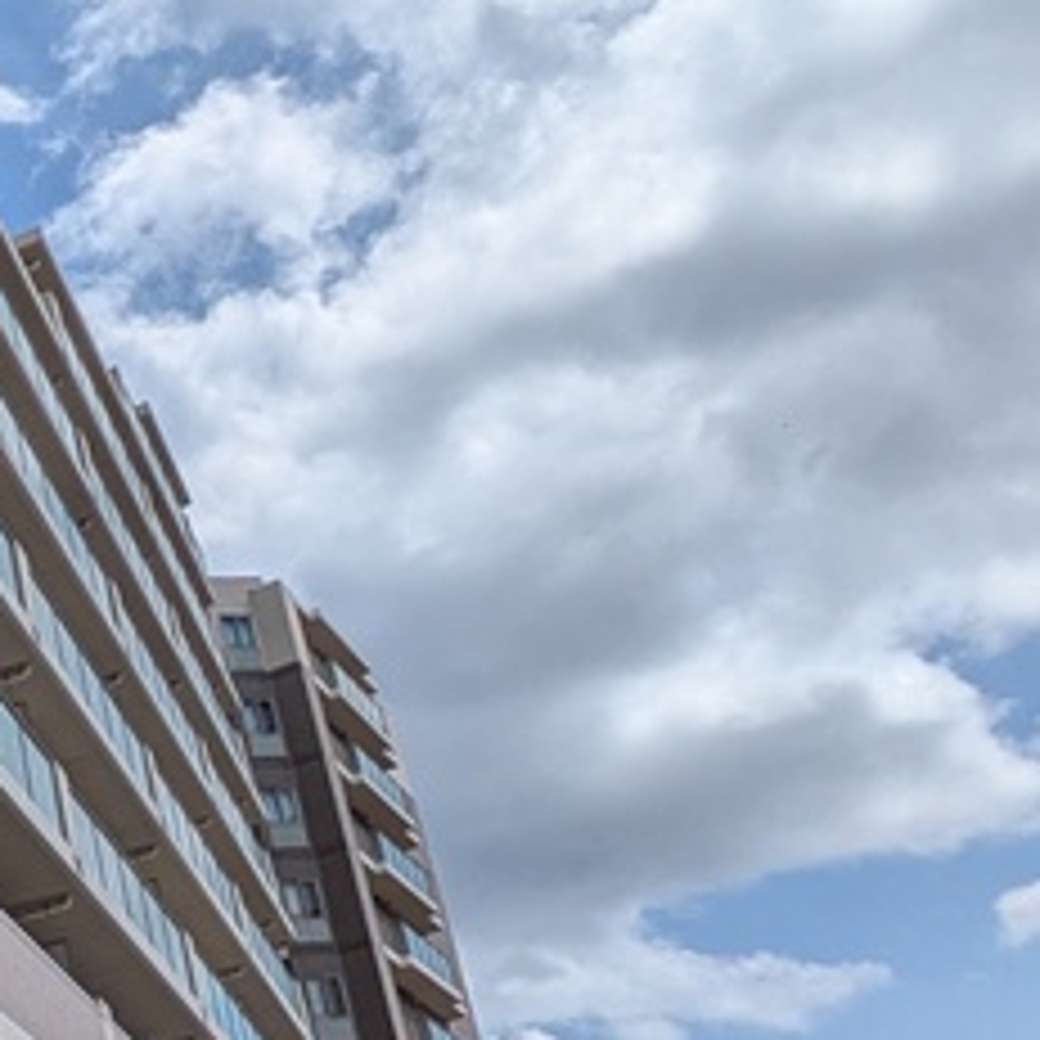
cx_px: -331
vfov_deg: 31.8
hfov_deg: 27.5
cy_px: 932
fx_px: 1734
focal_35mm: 51
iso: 49
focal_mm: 1.83
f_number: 2.2
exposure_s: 1/4016
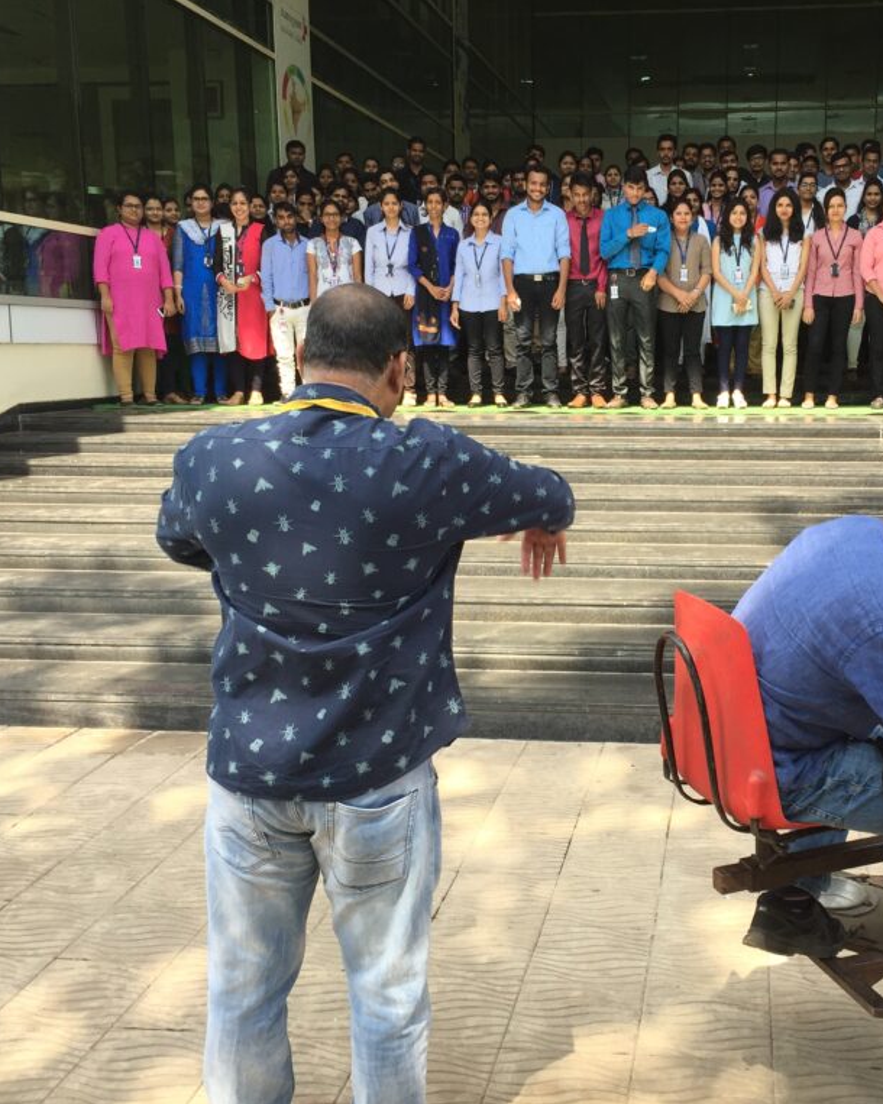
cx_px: 612
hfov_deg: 38.5
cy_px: 553
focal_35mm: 38
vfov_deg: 47.9
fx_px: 1242
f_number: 2.2
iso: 32
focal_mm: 4.15
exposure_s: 1/344
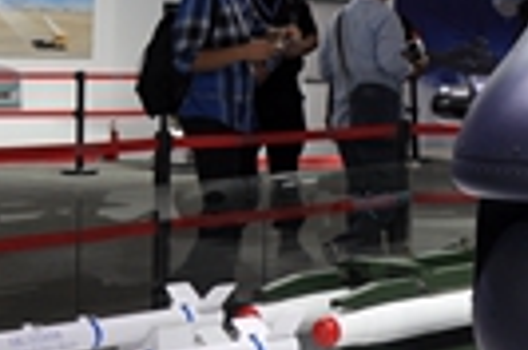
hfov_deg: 15.0
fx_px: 1785
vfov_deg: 11.0
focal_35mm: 122
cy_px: -30
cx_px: 901
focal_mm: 18
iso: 200
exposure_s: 1/125
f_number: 5.6
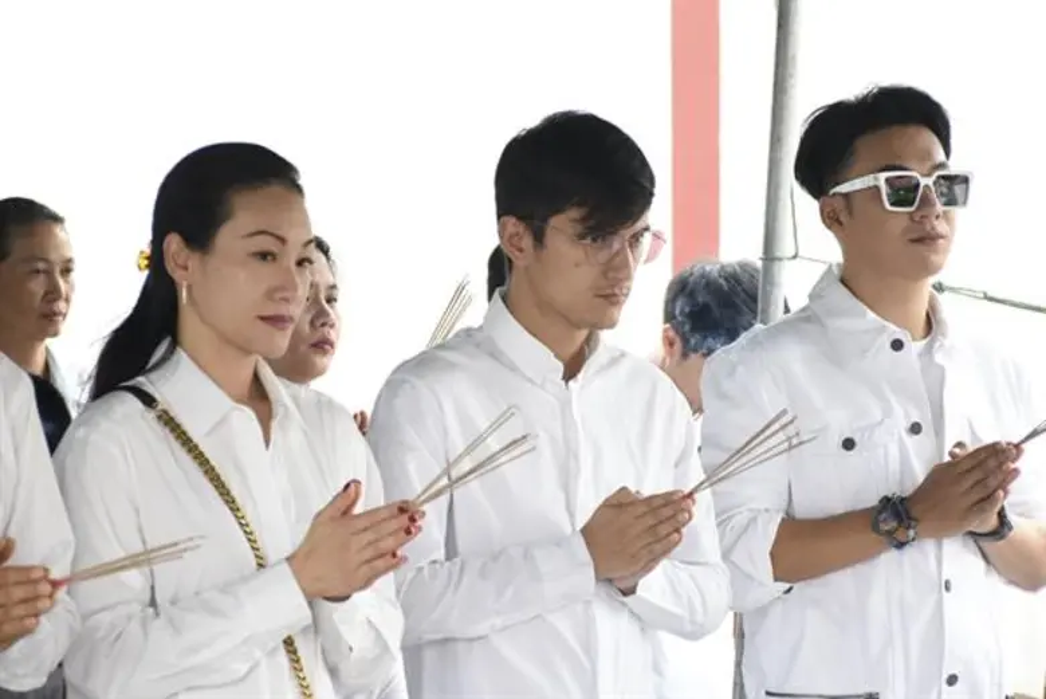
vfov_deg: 9.6
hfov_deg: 14.4
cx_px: 523
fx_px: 4143
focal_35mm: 142
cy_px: 350
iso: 640
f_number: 5.3
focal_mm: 95
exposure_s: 1/100
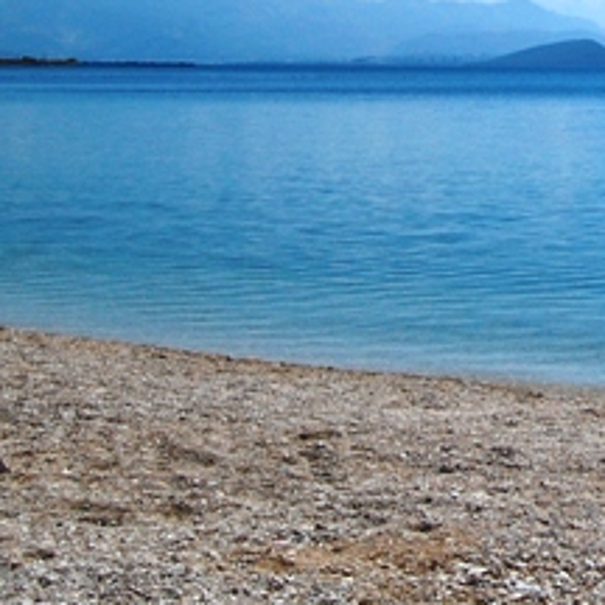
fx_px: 1771
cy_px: 3
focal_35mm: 90
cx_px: 683
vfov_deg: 18.9
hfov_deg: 18.6
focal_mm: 19
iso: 200
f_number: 10
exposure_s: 1/250
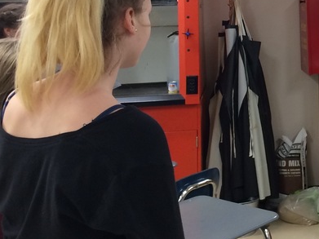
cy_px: -24
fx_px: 700
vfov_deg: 18.6
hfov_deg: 23.5
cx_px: 379
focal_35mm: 76
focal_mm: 4.15
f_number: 2.2
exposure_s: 1/30
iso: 80
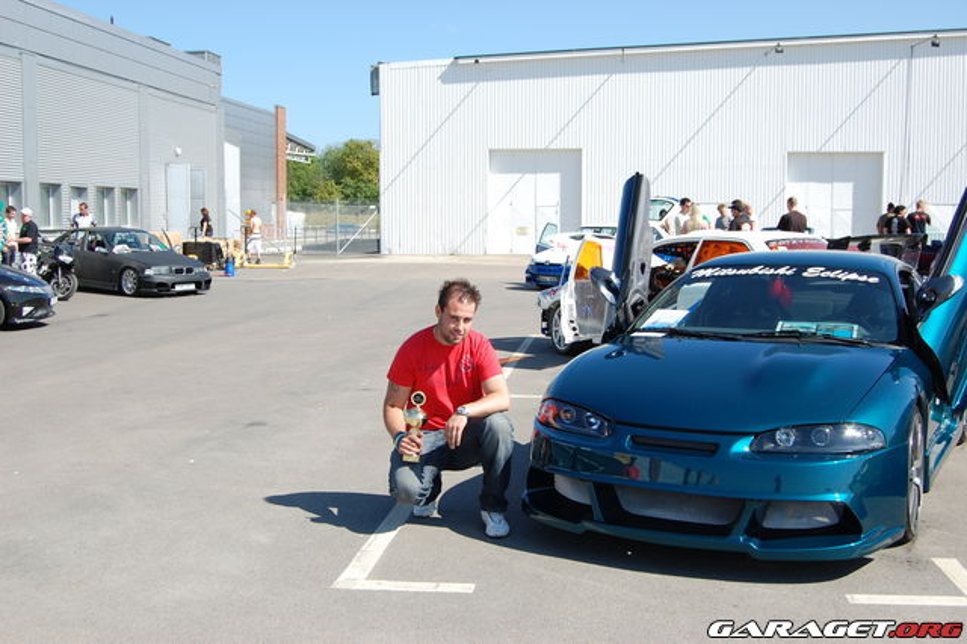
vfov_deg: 34.2
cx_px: 484
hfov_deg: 49.6
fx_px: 1047
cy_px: 322
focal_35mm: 39
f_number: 9
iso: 200
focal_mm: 26
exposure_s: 1/320
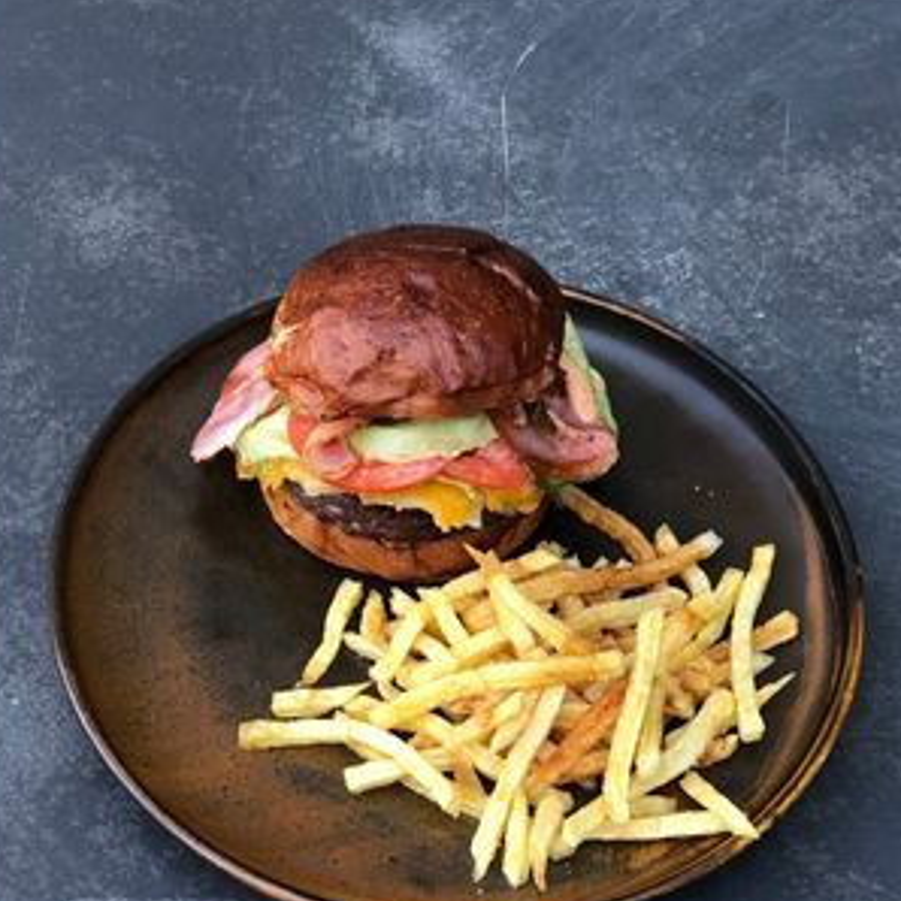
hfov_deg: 24.0
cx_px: 441
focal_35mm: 72
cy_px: 574
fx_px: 2120
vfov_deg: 23.9
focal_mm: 6.6
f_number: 2.8
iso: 20
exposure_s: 1/30
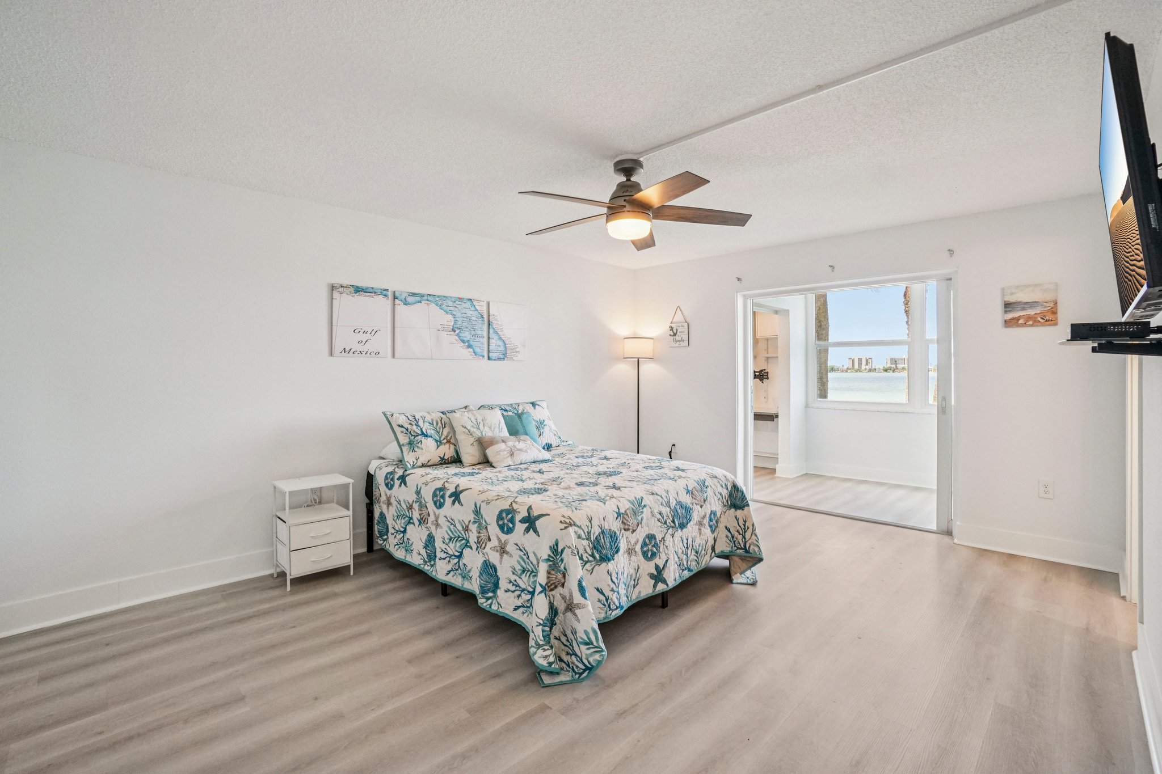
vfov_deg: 77.3
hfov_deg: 100.4
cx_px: 581
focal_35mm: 15
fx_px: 484
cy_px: 387
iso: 400
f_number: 8
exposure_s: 1/30
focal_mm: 10
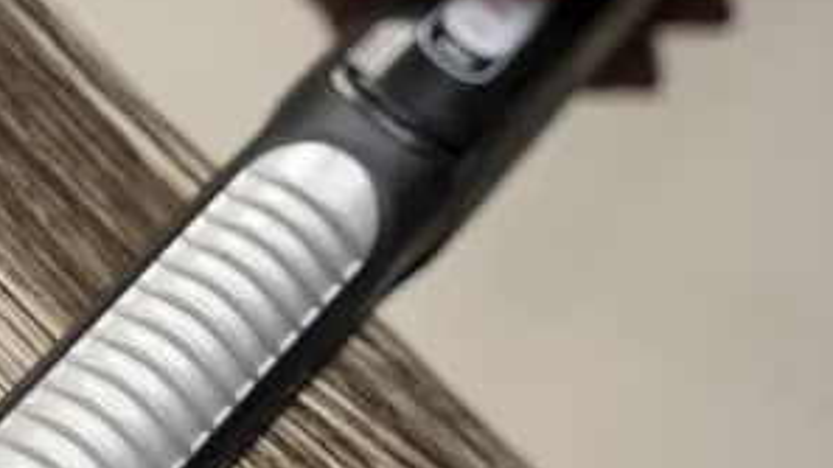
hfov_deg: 14.1
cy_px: 272
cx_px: 22
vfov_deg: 8.1
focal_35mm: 150
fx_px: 3313
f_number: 2.8
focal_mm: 71
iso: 400
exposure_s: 1/250
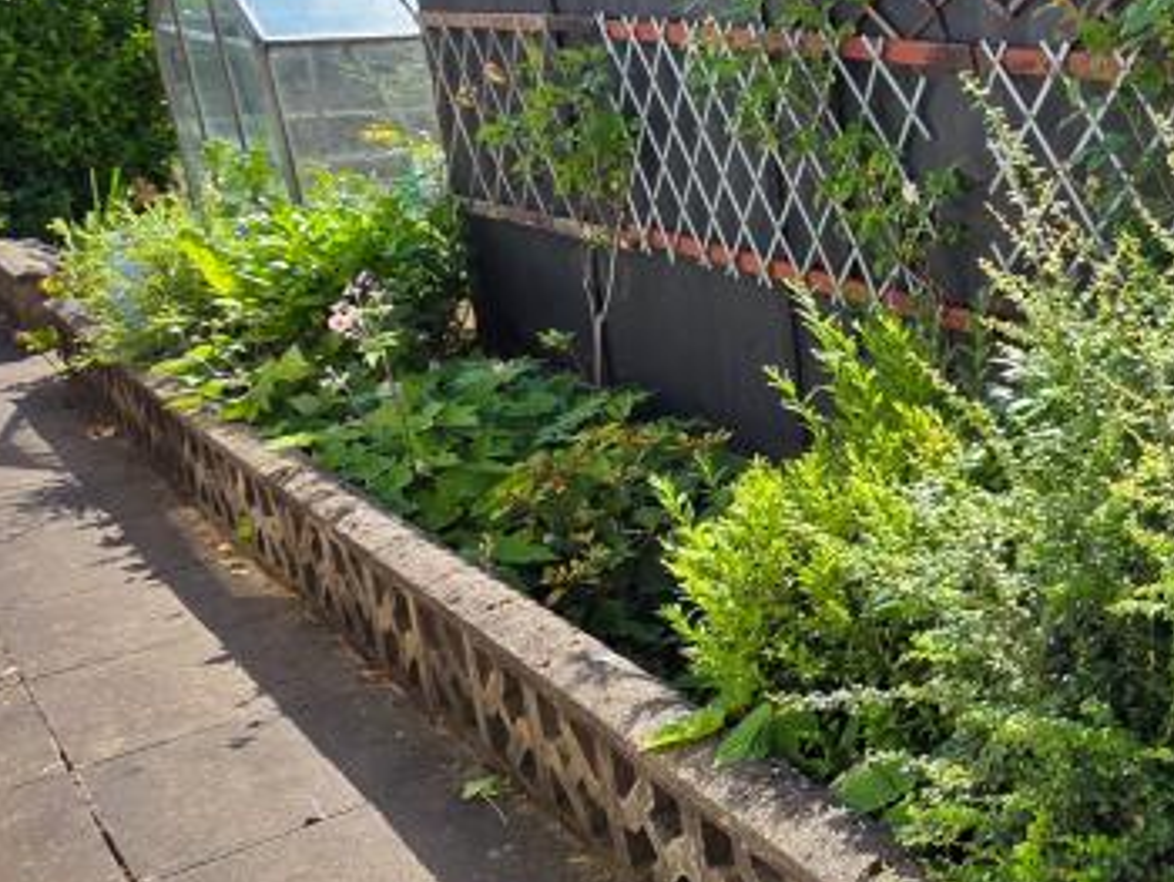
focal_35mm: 38
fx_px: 1290
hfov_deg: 42.9
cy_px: 490
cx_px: 1144
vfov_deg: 37.7
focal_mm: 2.2
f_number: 1.9
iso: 40
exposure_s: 1/1293
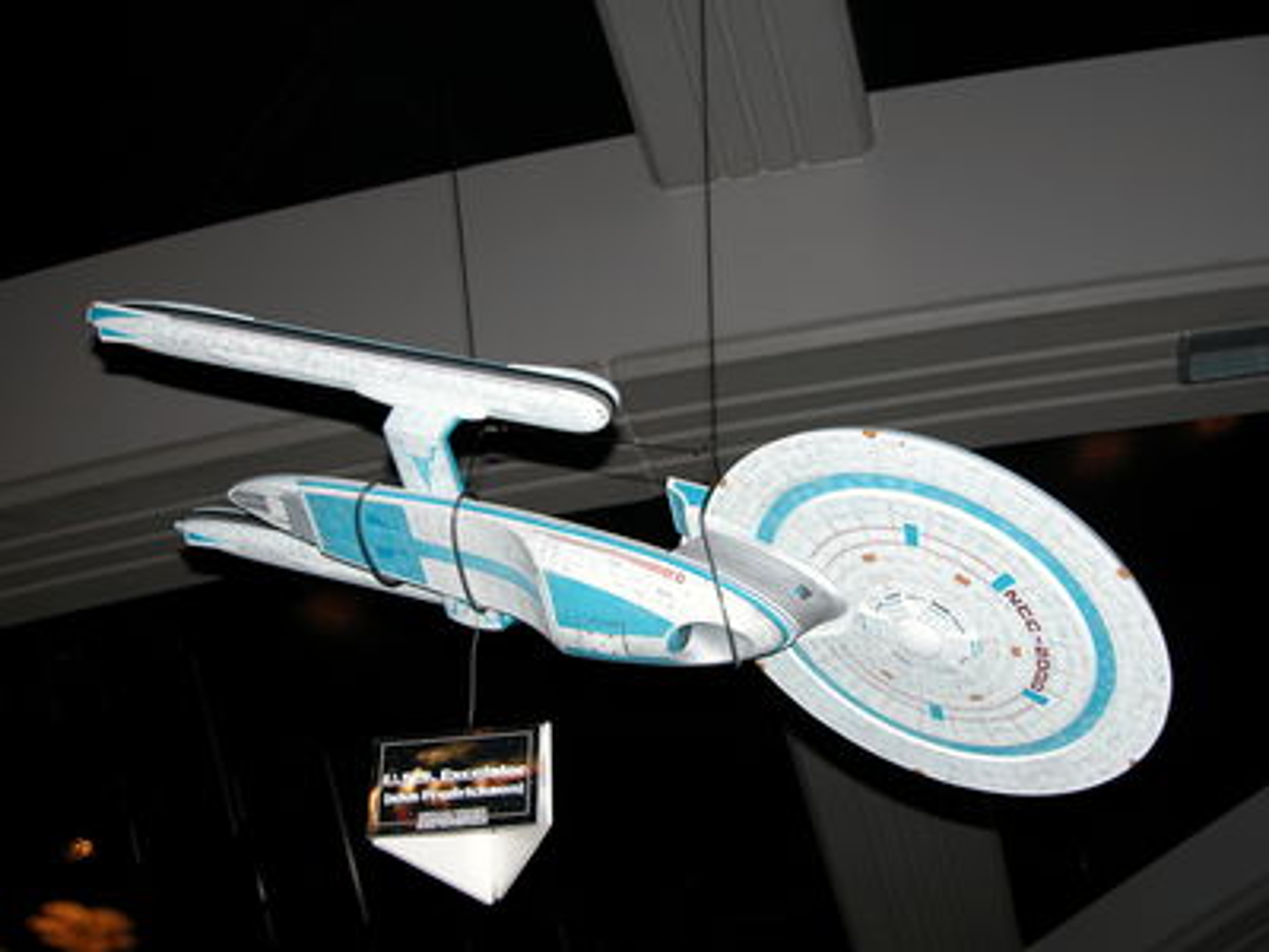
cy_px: 476
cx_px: 634
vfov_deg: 22.6
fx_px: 2383
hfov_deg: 29.8
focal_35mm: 65
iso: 100
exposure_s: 1/125
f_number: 3.2
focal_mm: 16.8
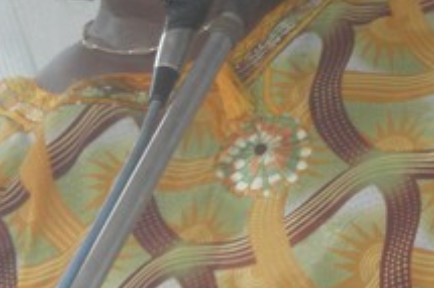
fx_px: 6902
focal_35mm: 573
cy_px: -18
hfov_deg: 3.6
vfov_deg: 2.4
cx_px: 424
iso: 125
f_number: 5.4
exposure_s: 1/160
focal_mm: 25.8
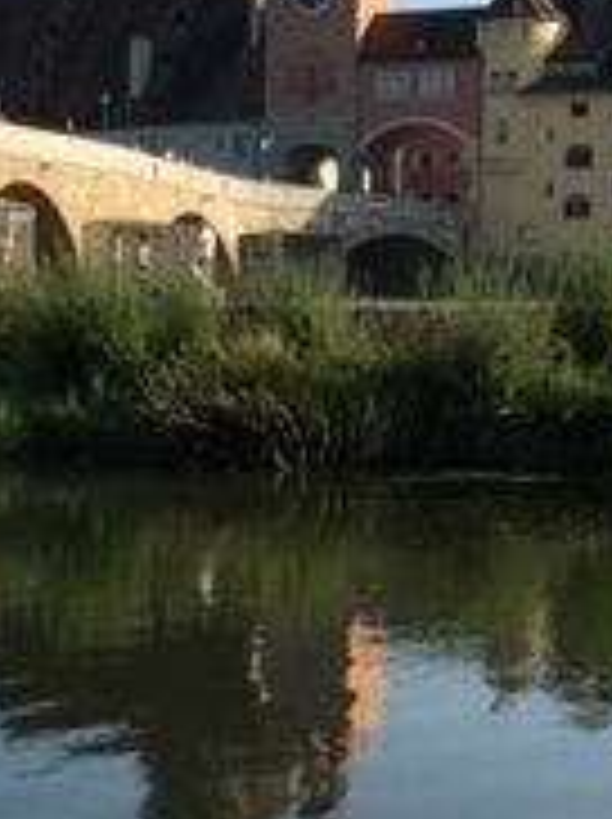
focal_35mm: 102
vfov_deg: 19.3
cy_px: 508
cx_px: 171
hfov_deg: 14.4
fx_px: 2410
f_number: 2.2
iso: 25
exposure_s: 1/1026
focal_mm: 4.15
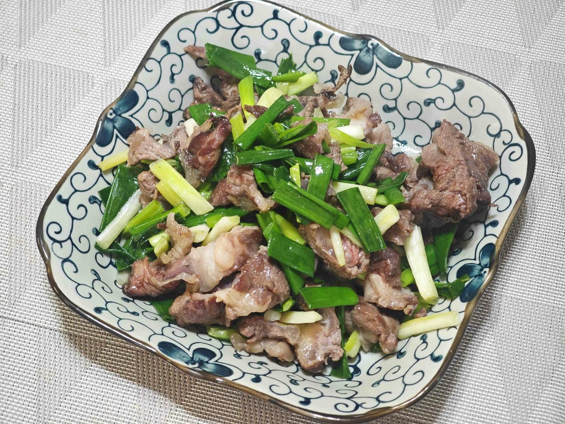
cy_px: 212
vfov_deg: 19.6
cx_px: 282
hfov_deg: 26.0
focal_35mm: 75
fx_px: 1224
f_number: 1.8
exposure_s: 1/120
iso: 500
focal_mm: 12.28
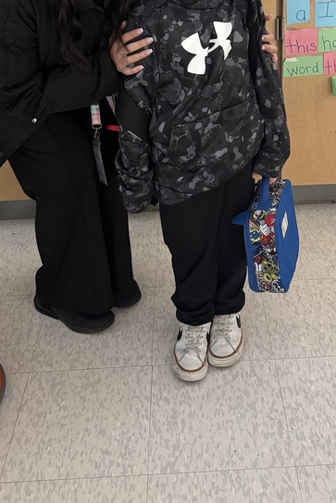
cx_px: 190
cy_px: 77
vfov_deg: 39.6
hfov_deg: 28.6
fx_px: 658
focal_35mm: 47
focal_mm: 6.76
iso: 640
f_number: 1.78
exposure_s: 1/60
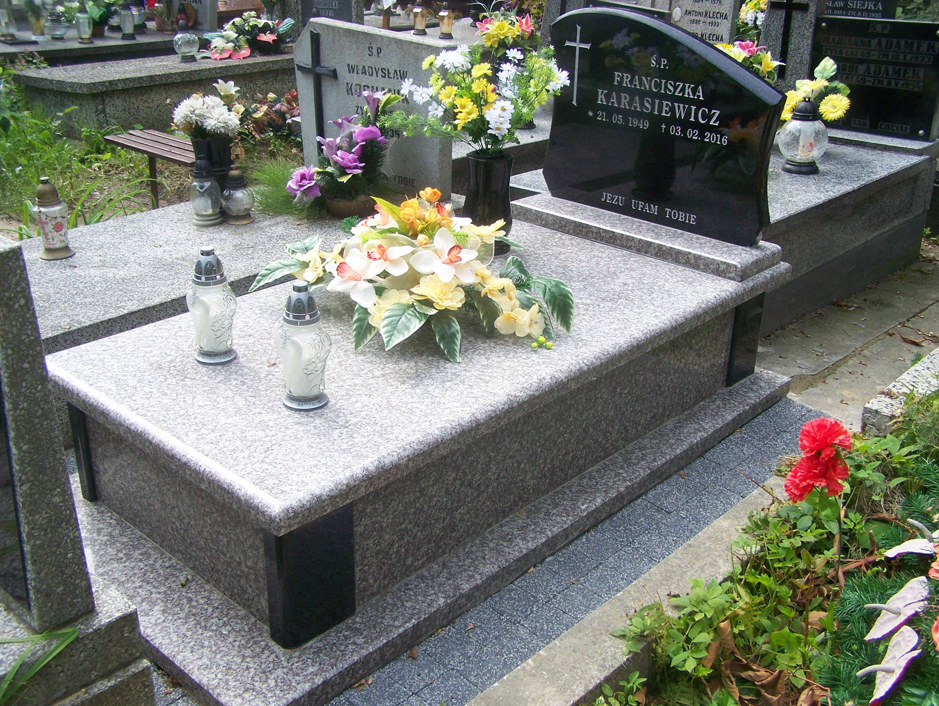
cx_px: 470
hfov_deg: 48.9
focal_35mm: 38
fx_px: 1031
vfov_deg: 37.8
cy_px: 353
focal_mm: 6.3
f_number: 4
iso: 160
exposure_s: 1/500
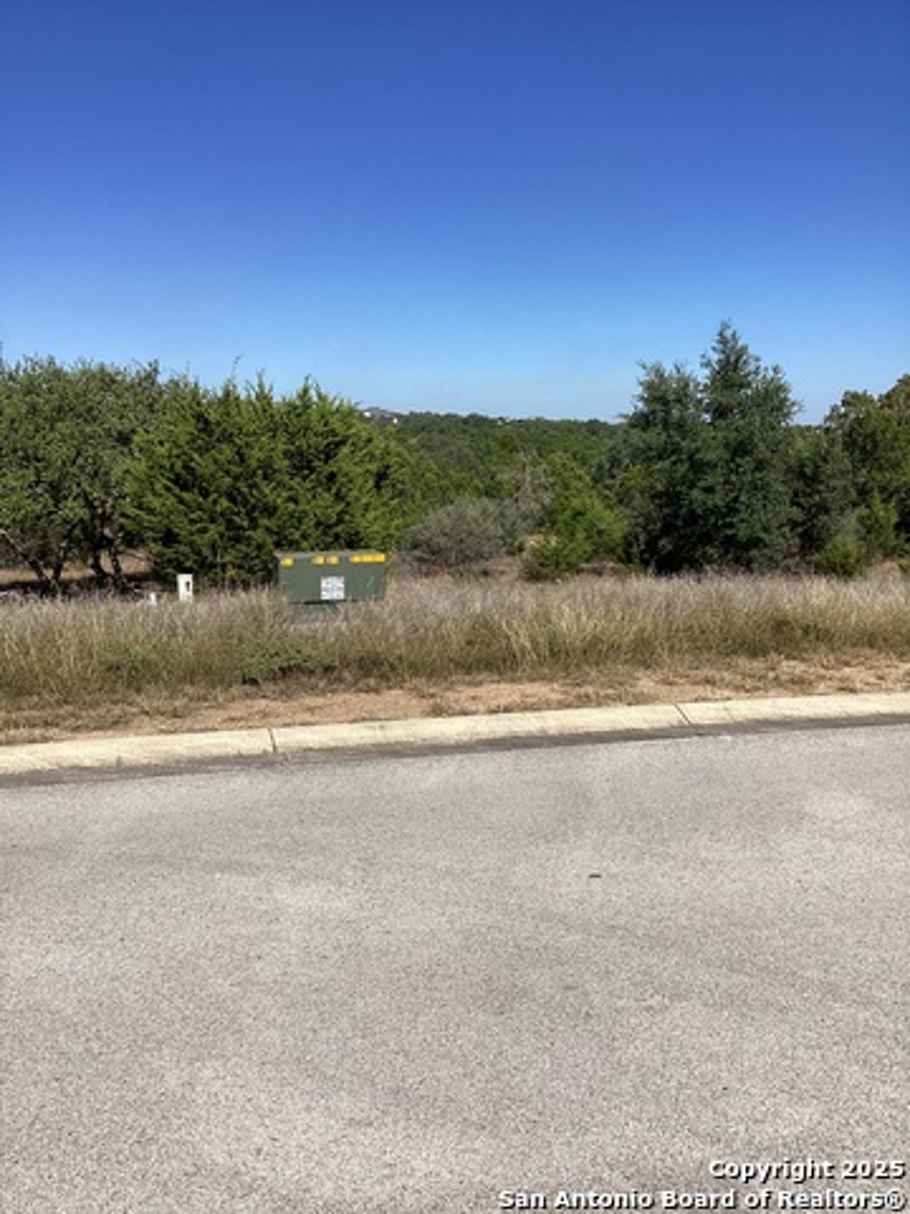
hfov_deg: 45.4
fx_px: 1087
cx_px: 455
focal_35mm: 31
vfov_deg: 58.4
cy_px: 607
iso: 25
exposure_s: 1/2203
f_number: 2.4
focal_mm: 3.3
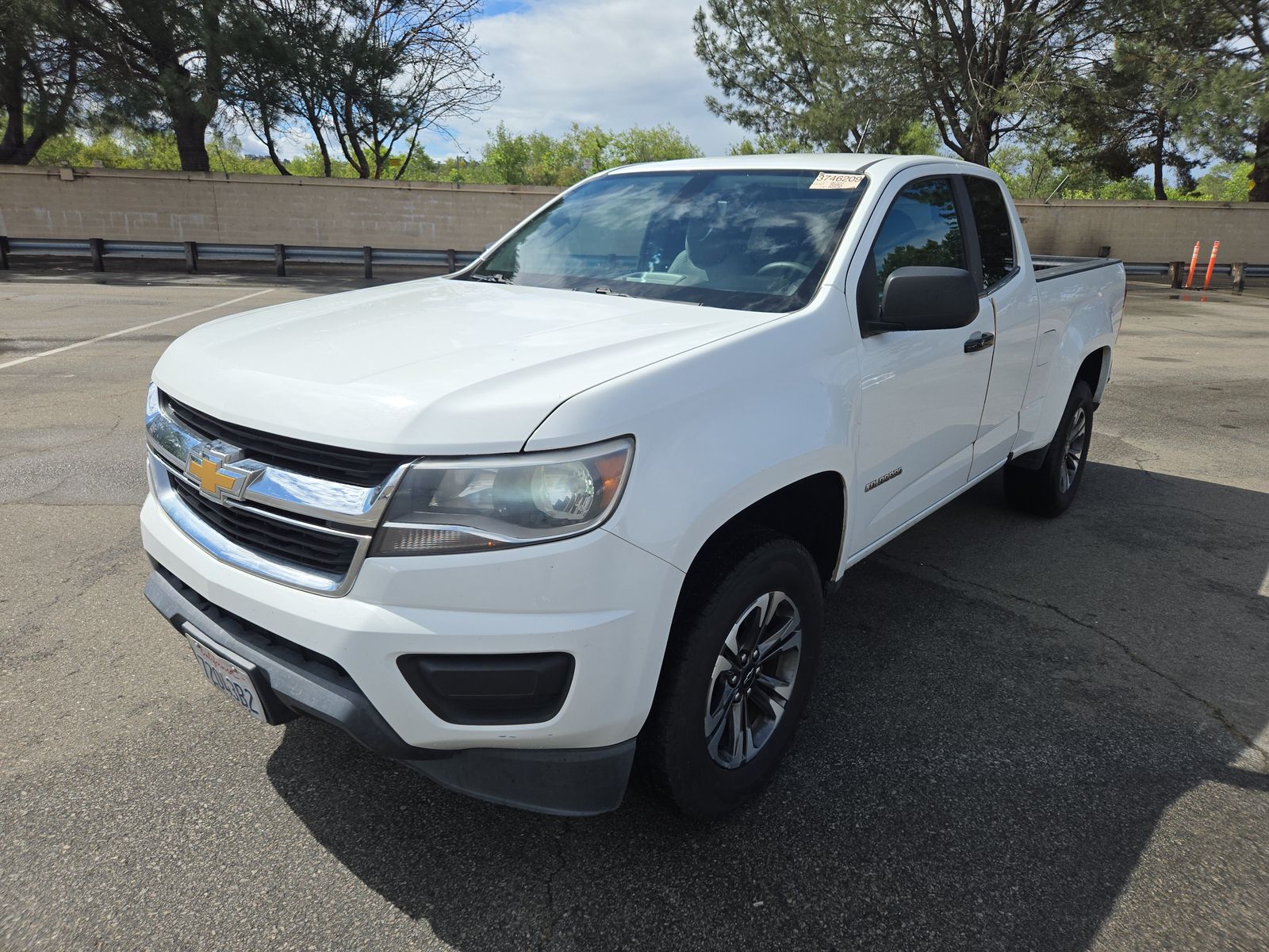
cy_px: 476
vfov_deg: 58.9
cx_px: 634
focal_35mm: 23
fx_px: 843
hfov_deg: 73.9
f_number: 1.8
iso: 25
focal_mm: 5.4
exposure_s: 1/2707
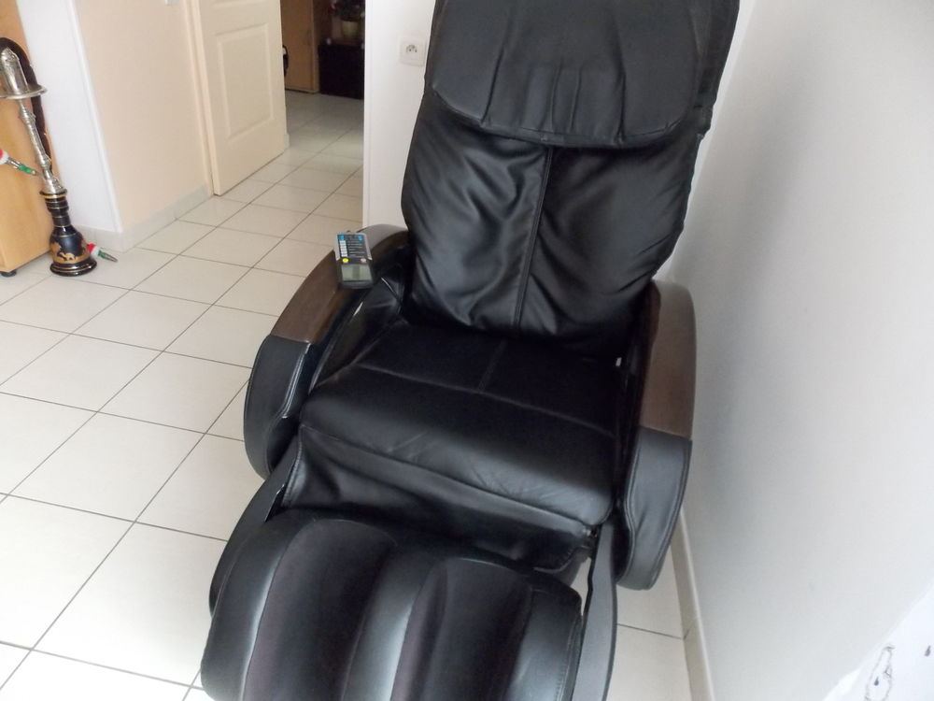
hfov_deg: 73.9
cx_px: 467
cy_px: 350
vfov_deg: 58.9
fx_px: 621
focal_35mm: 23
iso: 640
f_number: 3.1
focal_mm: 4
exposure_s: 1/125
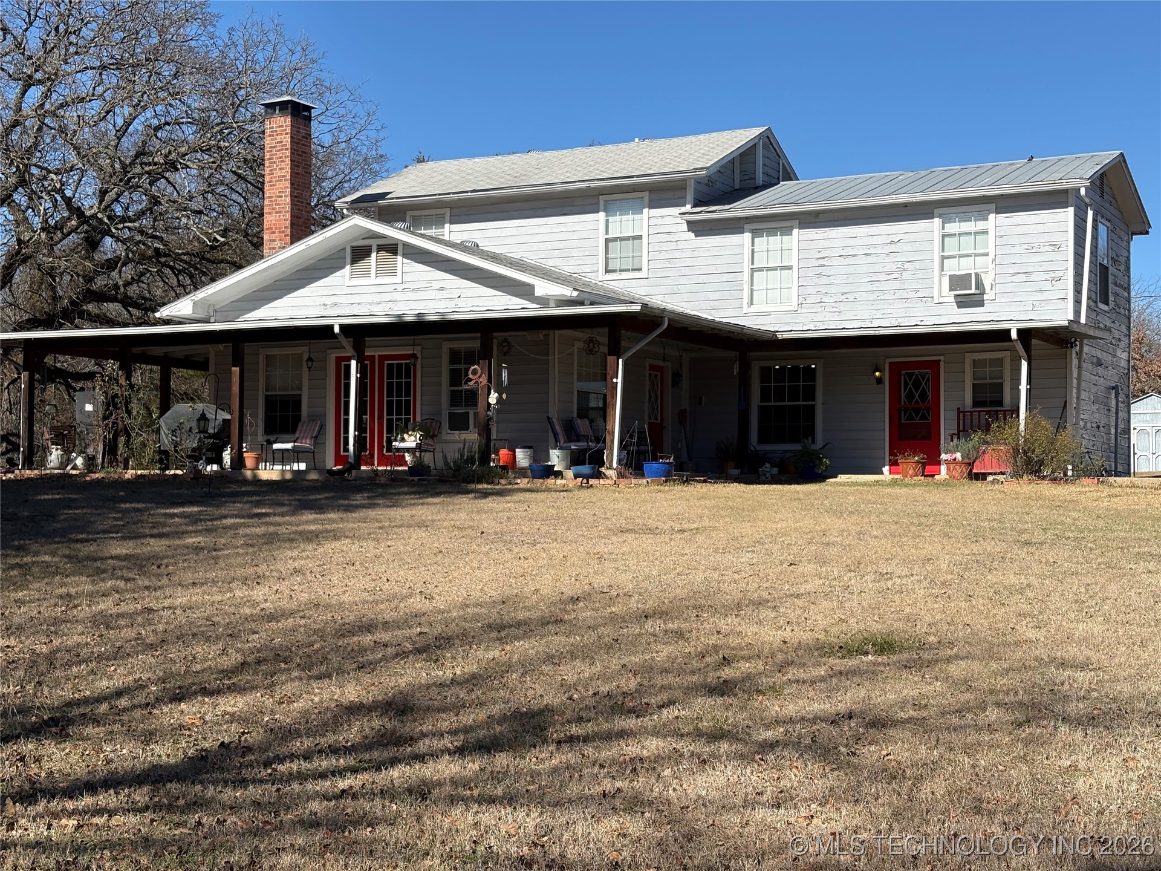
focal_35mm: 52
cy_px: 436
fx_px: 1744
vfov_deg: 28.0
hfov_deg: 36.8
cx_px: 580
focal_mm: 5.96
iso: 32
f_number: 1.6
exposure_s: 1/3125
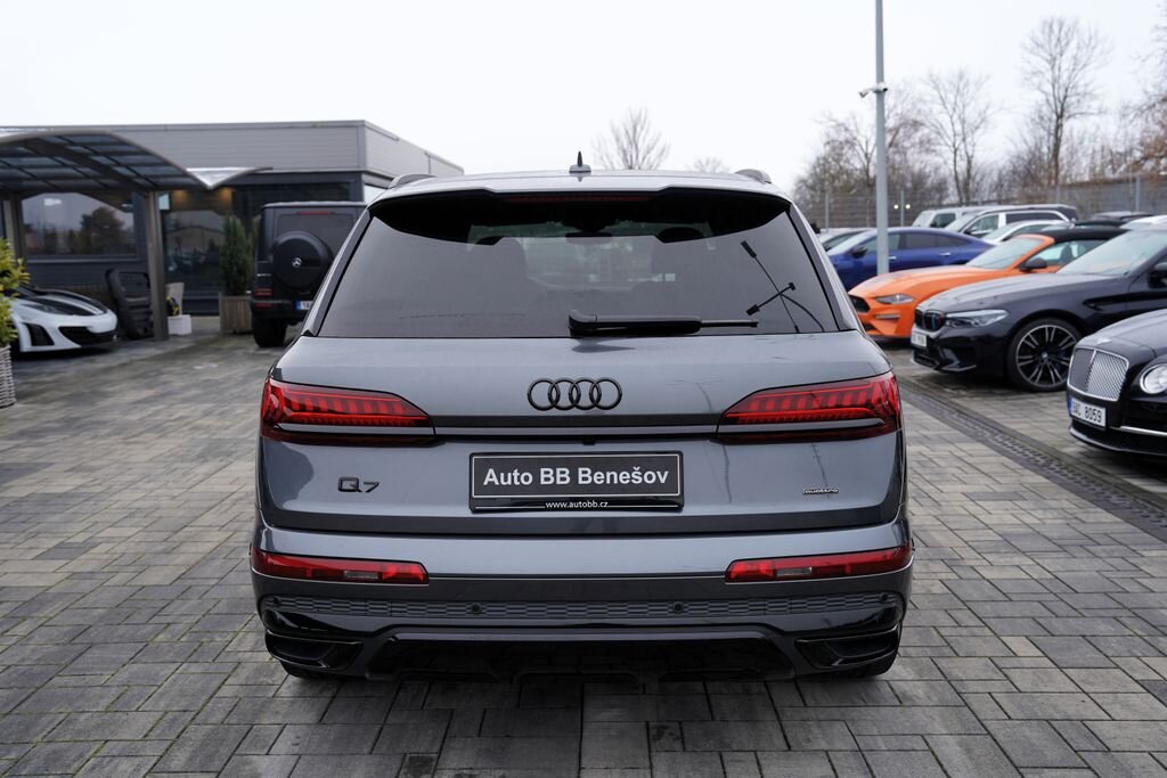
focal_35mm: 34
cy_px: 389
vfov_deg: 38.9
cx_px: 584
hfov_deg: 55.8
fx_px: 1102
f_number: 4.5
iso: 100
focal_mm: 34
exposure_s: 1/100
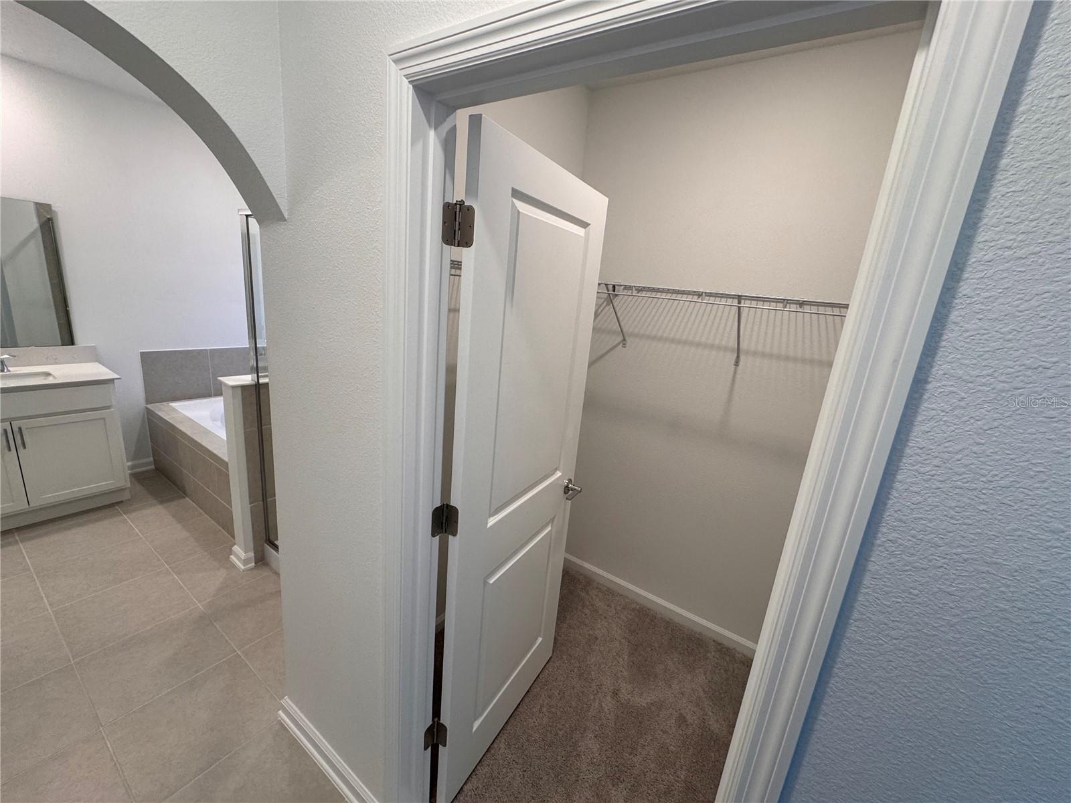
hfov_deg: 102.1
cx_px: 536
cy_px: 402
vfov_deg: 85.7
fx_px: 433
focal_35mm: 14
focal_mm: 2.22
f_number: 2.2
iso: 160
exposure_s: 1/120
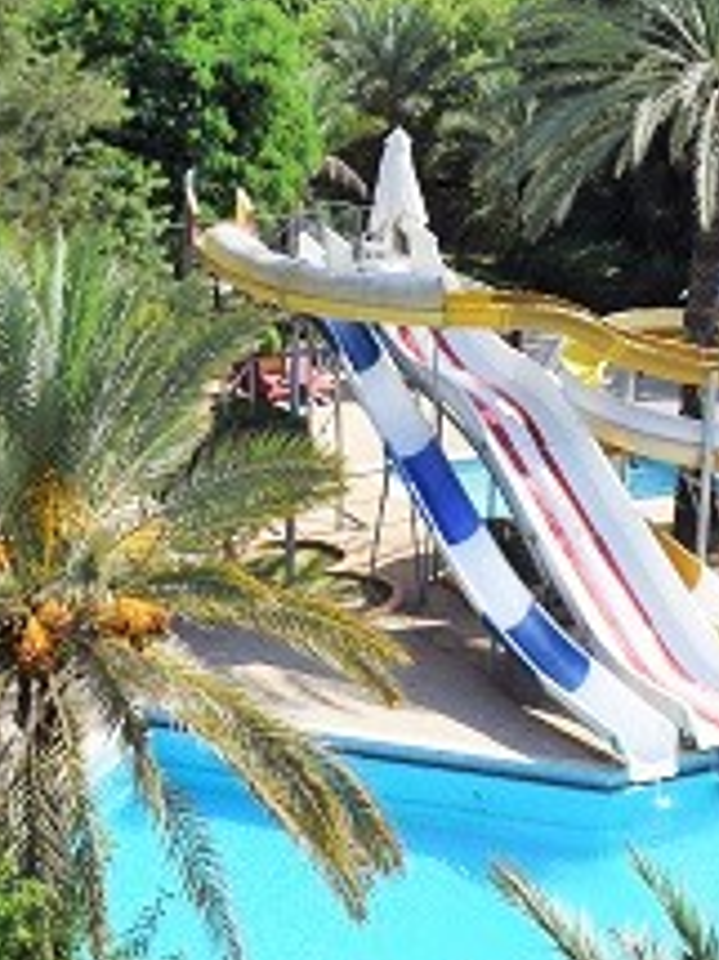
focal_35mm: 94
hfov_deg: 15.6
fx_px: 2606
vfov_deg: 20.9
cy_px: 489
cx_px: 589
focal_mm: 28
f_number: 9
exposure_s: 1/320
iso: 200
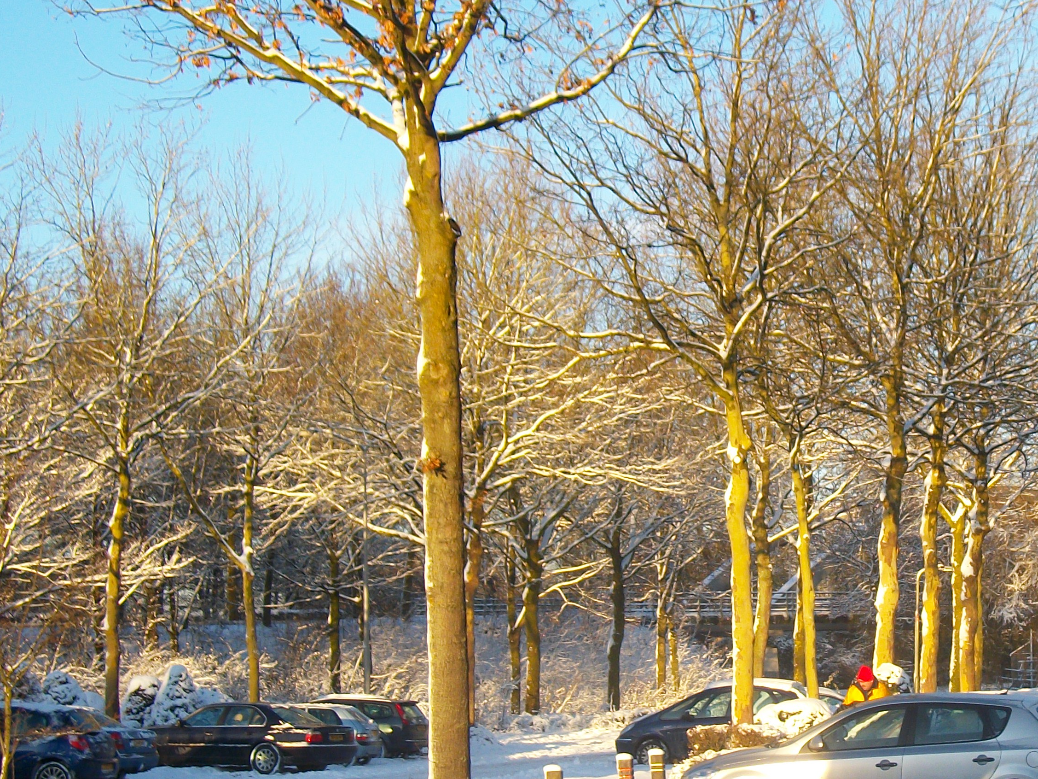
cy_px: 548
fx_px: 2819
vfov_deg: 15.7
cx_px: 889
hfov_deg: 20.5
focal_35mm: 94
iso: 80
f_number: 3.6
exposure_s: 1/328
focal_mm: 8.8
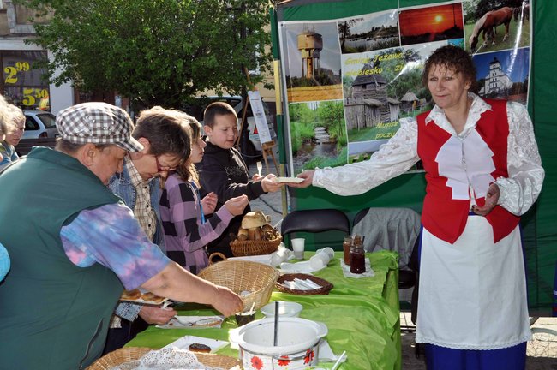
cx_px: 278
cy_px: 185
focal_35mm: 44
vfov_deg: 30.8
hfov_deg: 45.0
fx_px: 672
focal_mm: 29
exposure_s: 1/160
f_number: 11
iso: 250
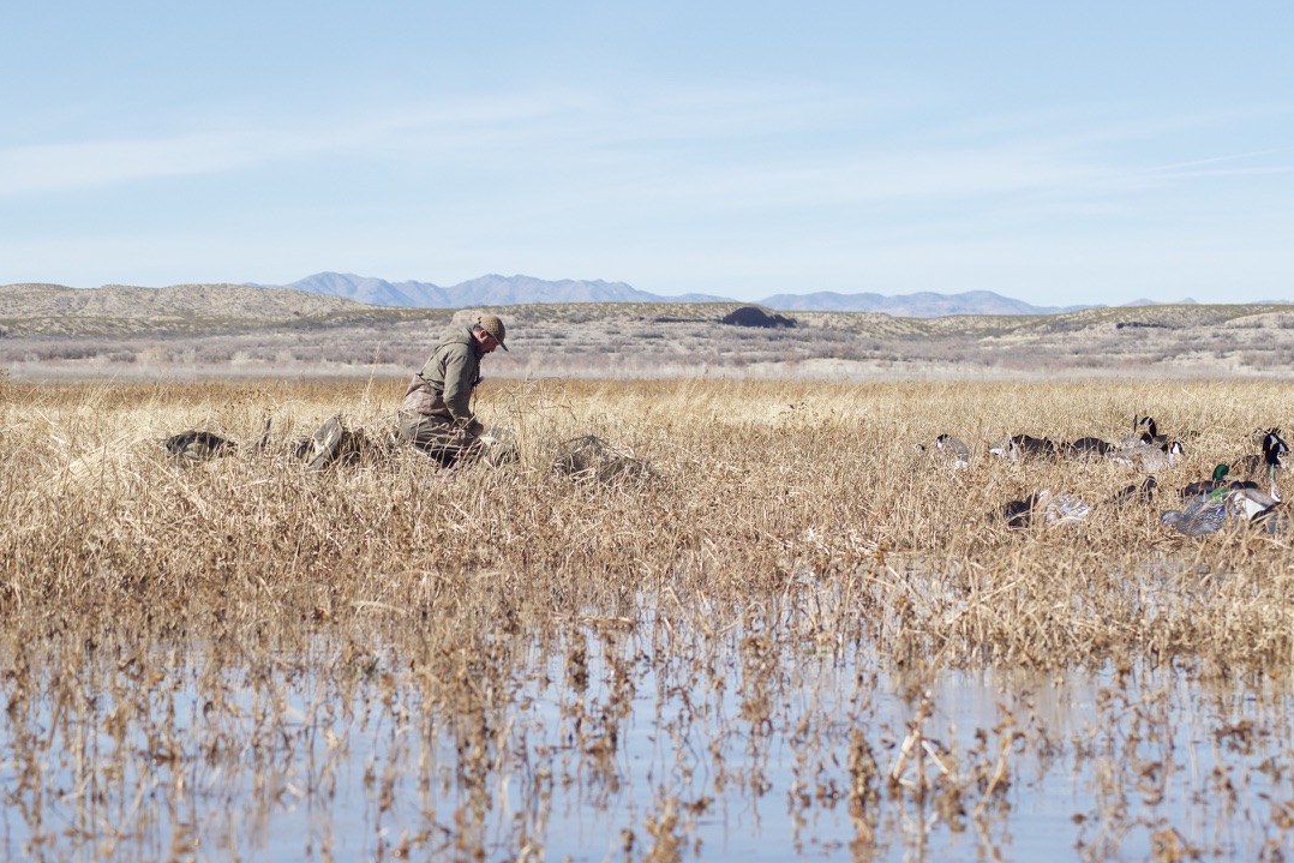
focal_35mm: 136
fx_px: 4889
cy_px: 433
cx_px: 646
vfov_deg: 10.1
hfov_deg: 15.1
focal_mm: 90
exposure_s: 1/800
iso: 200
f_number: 7.1
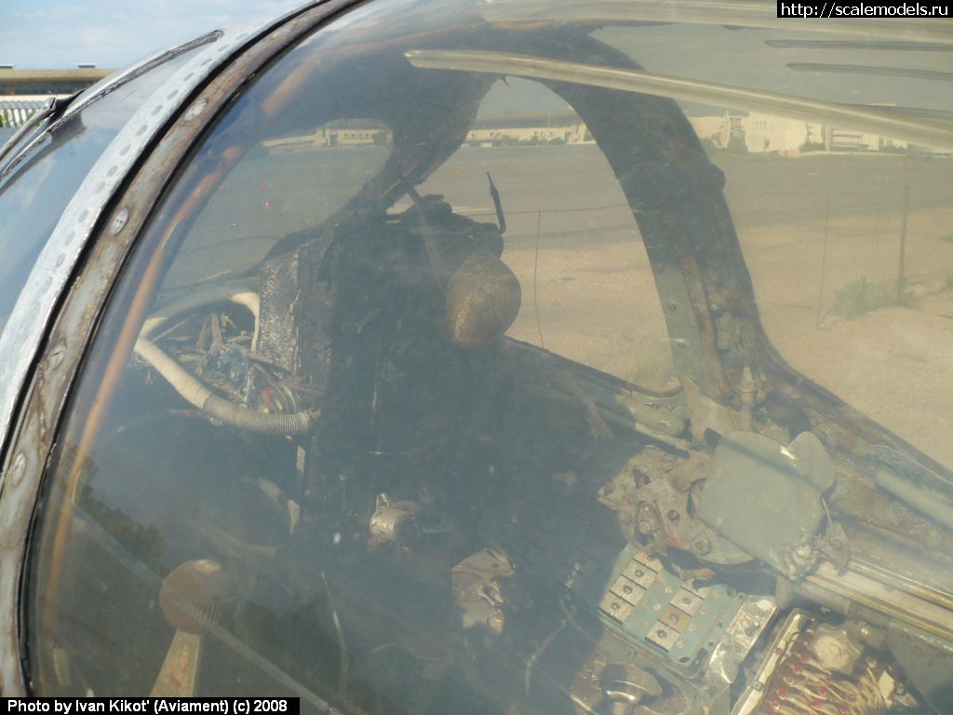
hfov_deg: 52.6
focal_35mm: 35
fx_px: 964
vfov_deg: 40.7
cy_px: 358
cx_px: 476
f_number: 8
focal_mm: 5.8
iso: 100
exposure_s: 1/200
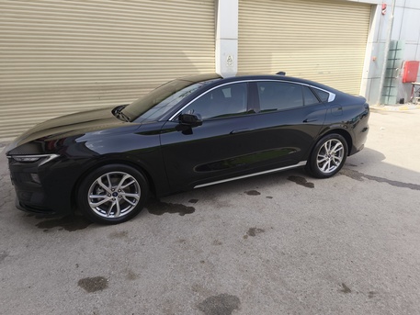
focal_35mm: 23
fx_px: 279
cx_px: 210
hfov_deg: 73.9
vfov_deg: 58.9
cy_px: 158
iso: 80
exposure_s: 1/1150
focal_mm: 5.35
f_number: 1.7
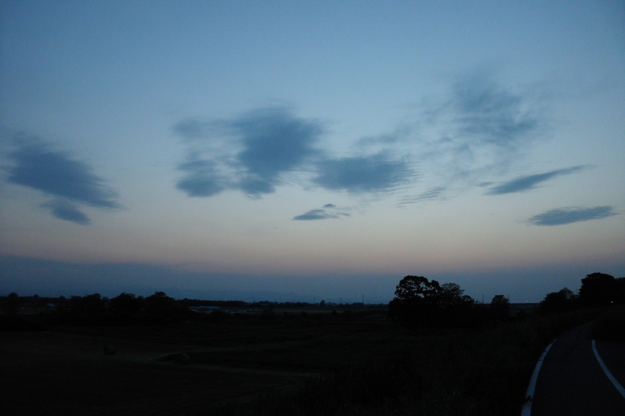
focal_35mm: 28
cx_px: 312
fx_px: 486
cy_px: 208
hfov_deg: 65.5
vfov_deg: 46.4
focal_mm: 5
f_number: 3.3
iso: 200
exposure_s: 1/60
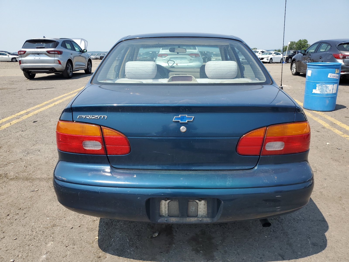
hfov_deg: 67.3
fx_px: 262
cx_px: 174
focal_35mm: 26
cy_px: 131
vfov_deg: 53.1
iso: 50
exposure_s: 1/2000
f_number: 1.5
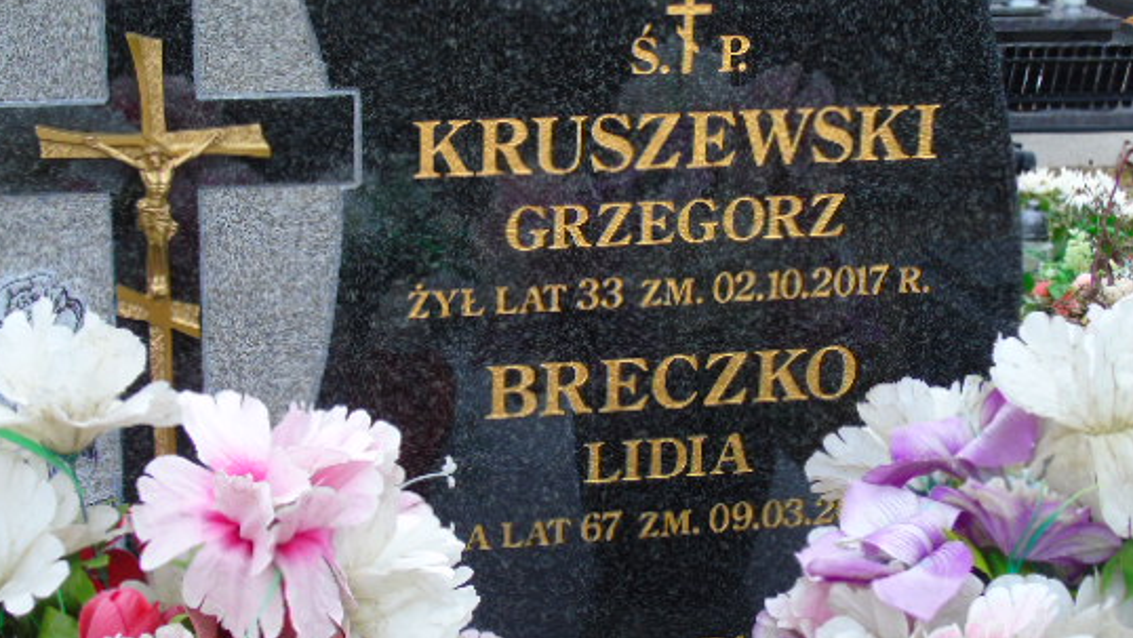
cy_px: 354
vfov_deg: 17.2
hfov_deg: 30.1
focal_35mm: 70
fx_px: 2104
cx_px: 476
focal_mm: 9.6
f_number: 4.3
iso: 80
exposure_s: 1/30
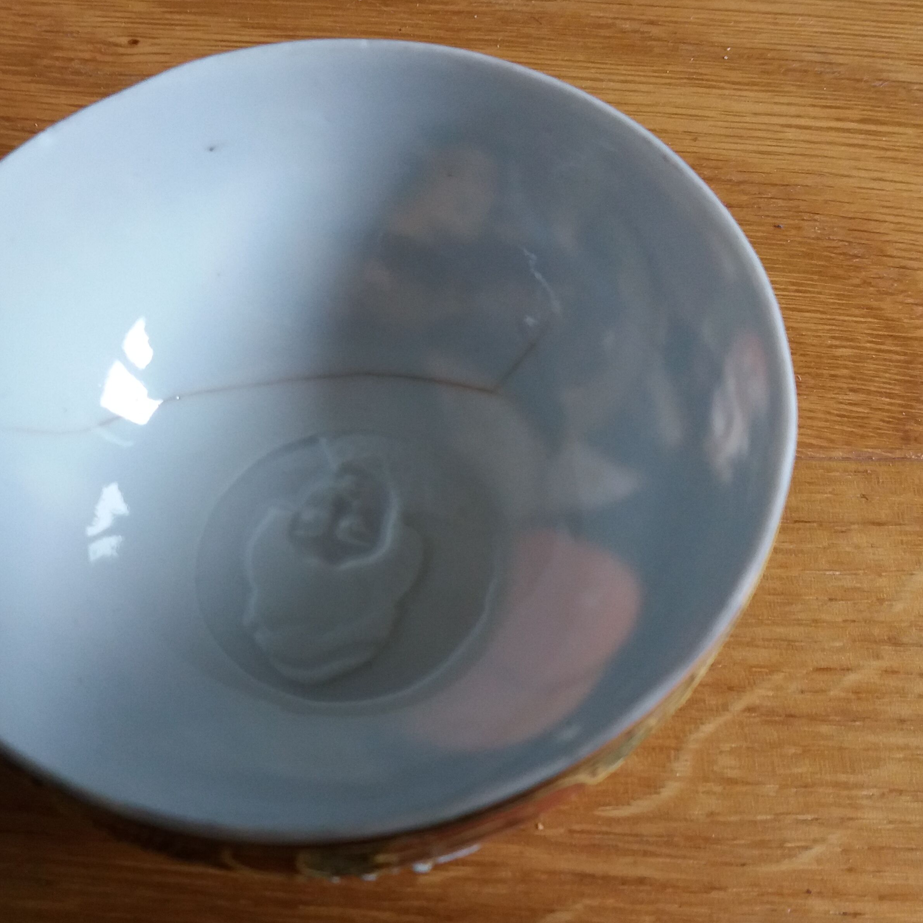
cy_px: 461
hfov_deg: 38.9
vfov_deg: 39.2
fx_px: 1297
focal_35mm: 43
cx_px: 348
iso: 125
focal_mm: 3.7
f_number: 1.9
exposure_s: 1/33
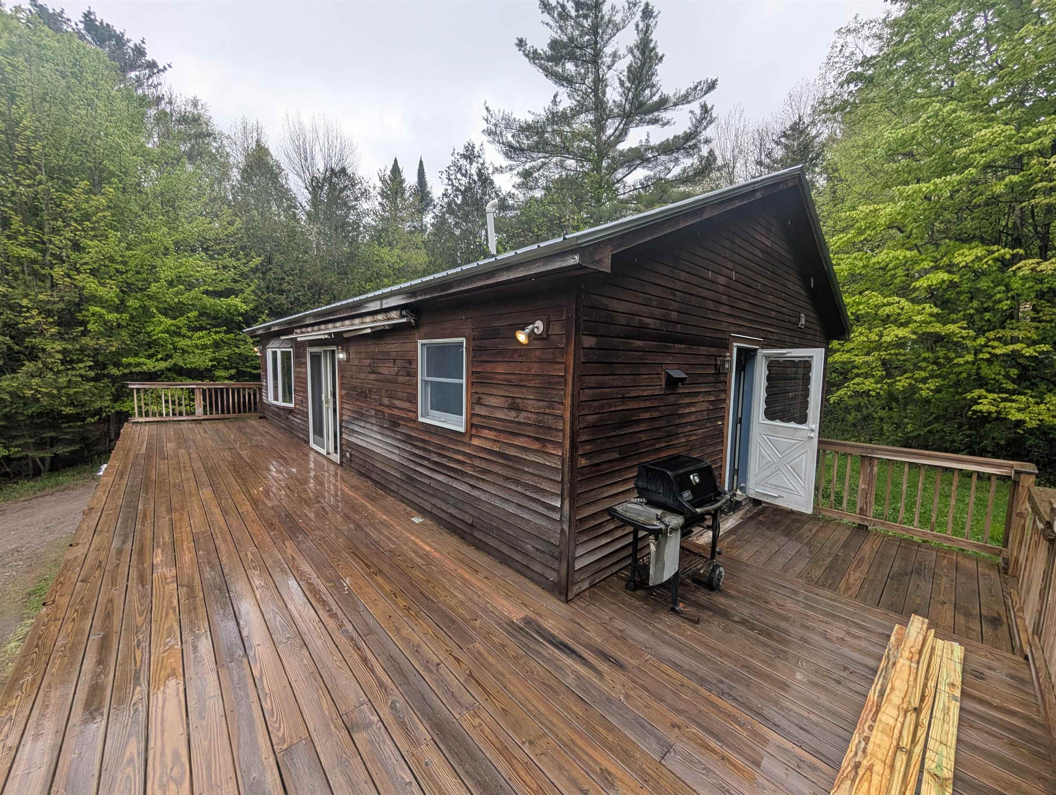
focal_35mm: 12
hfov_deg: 110.5
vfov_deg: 94.6
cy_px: 398
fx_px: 367
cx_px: 528
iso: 47
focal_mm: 2.02
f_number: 1.7
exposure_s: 1/623
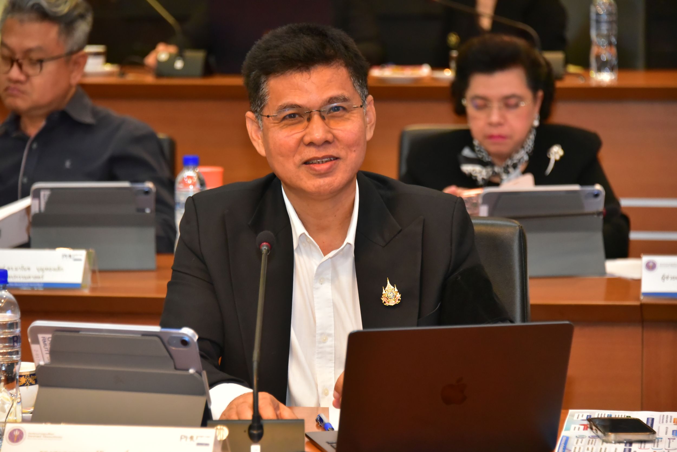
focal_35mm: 170
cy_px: 226
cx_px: 338
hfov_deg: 12.1
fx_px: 3198
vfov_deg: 8.1
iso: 6400
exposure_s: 1/100
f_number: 5.6
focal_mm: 170
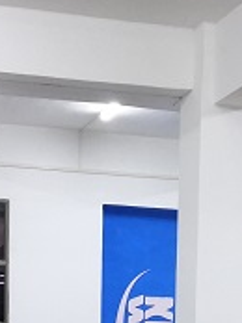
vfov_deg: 15.3
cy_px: 501
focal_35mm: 118
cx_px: 145
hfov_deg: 12.5
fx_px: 1103
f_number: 2.2
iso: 250
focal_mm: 3.81
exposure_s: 1/33.3
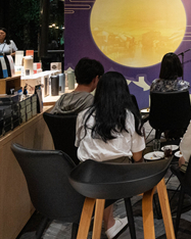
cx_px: 246
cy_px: 20
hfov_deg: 28.3
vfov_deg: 38.8
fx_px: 311
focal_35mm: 44
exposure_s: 1/100
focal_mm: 16
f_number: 5
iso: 2500
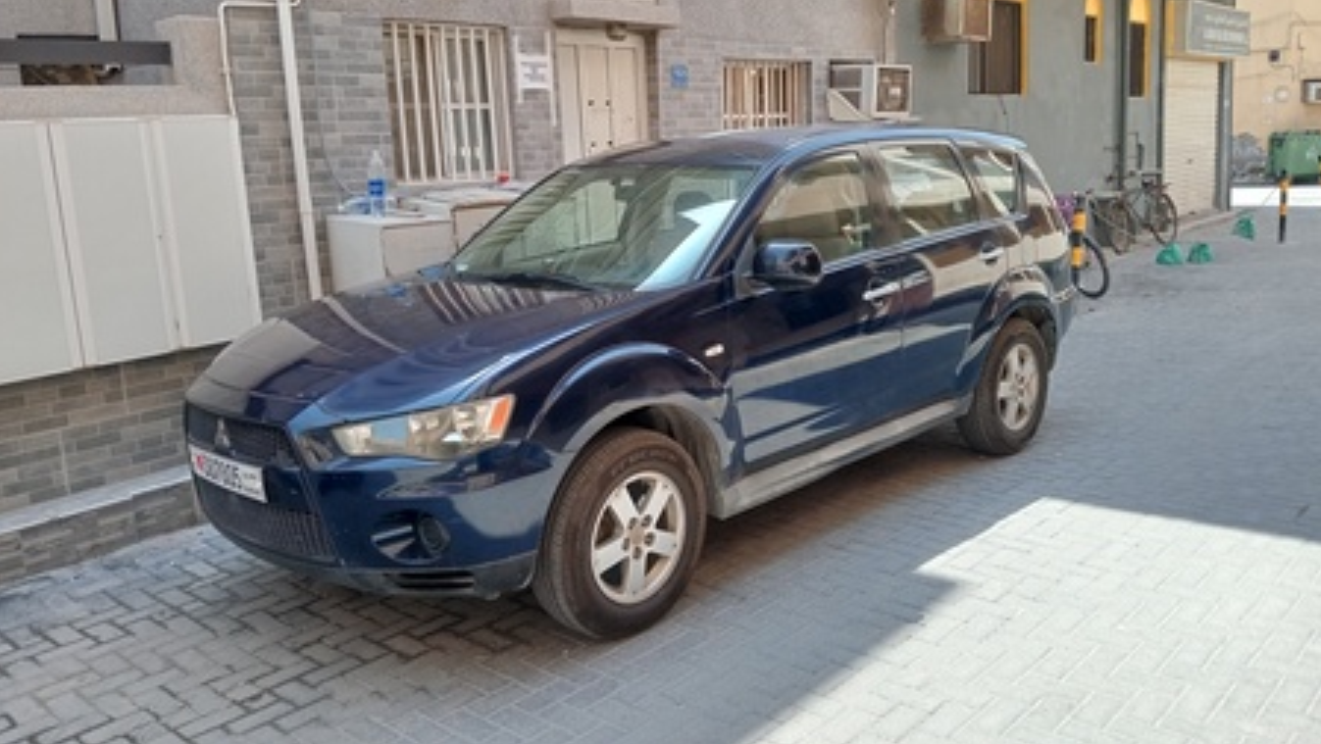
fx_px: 1086
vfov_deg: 37.8
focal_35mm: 31
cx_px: 662
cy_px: 348
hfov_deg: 62.6
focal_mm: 3.98
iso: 101
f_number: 1.8
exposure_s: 1/2304
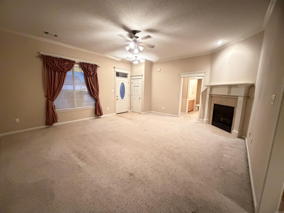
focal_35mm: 14
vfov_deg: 85.7
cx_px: 142
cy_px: 106
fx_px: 115
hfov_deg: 102.1
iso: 1600
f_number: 2.2
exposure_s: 1/40
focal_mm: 2.22
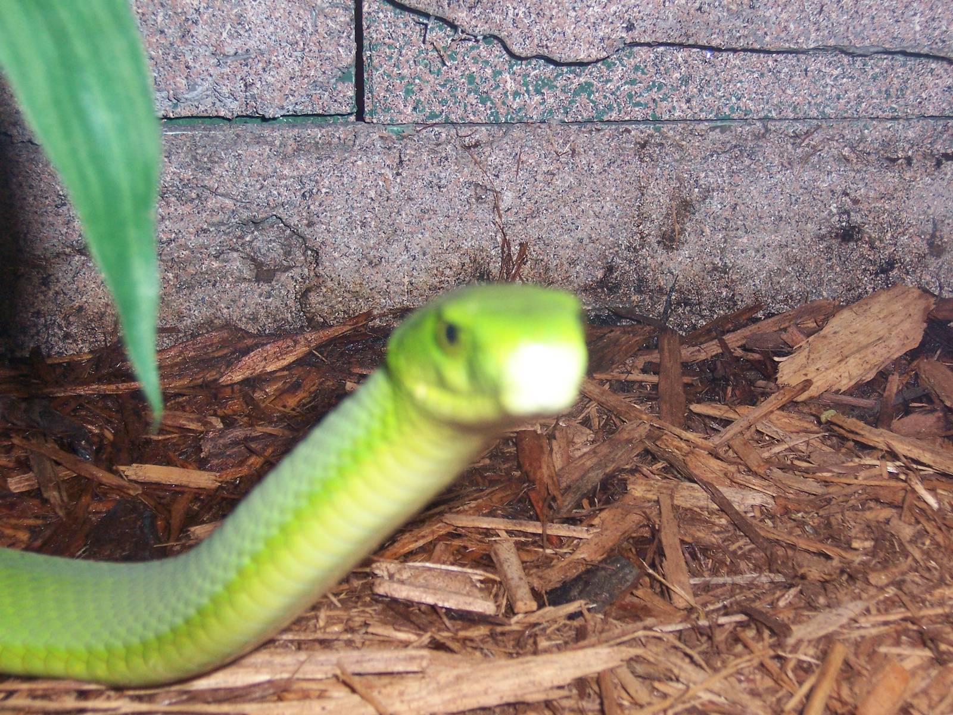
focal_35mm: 73
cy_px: 358
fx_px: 2010
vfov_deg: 20.2
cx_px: 476
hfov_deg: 26.7
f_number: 4.3
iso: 140
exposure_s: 1/90
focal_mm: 12.1
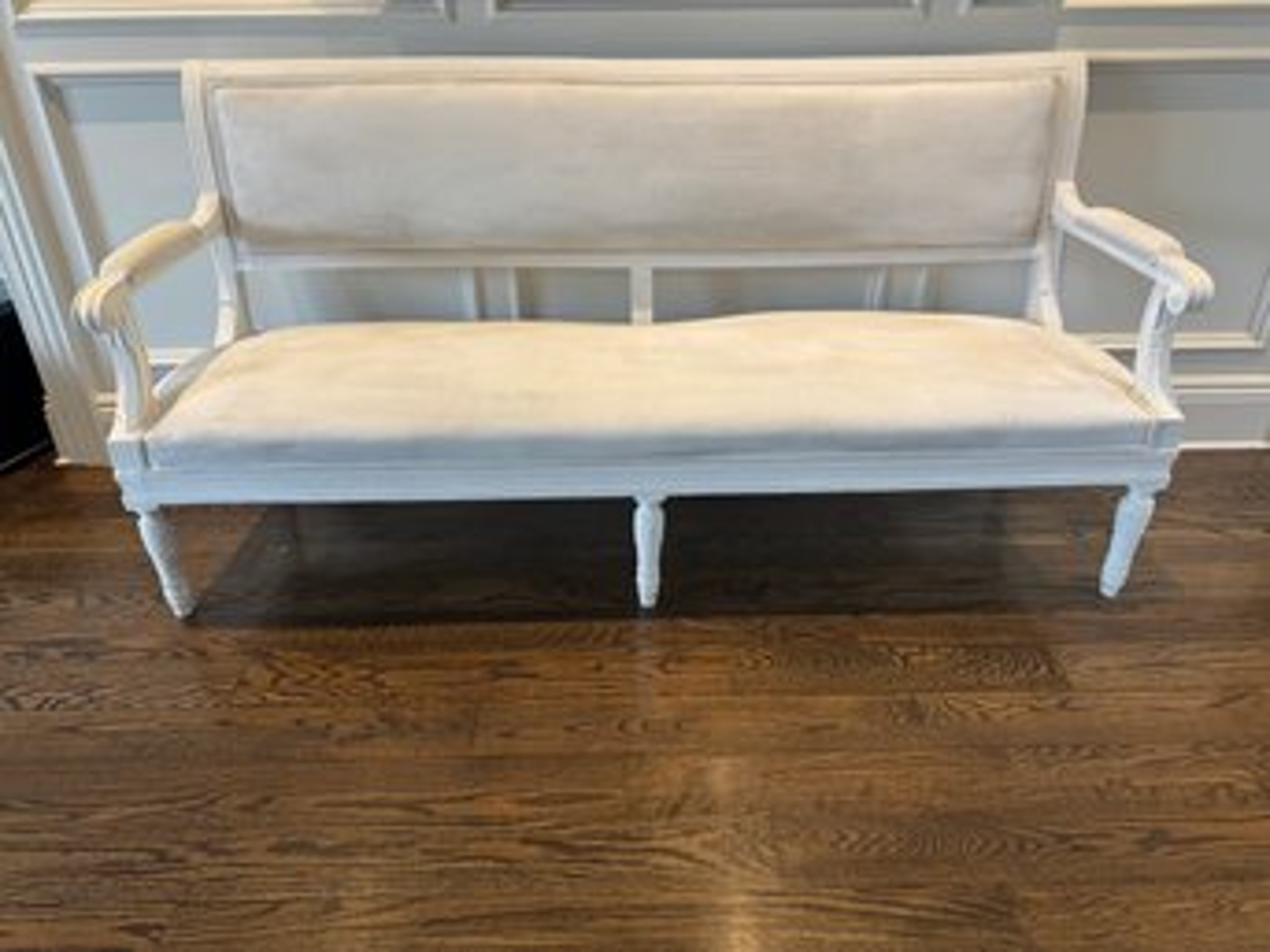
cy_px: 476
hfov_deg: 71.6
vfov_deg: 56.8
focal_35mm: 24
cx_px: 635
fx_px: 880
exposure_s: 1/60
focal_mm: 6.76
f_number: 1.78
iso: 200
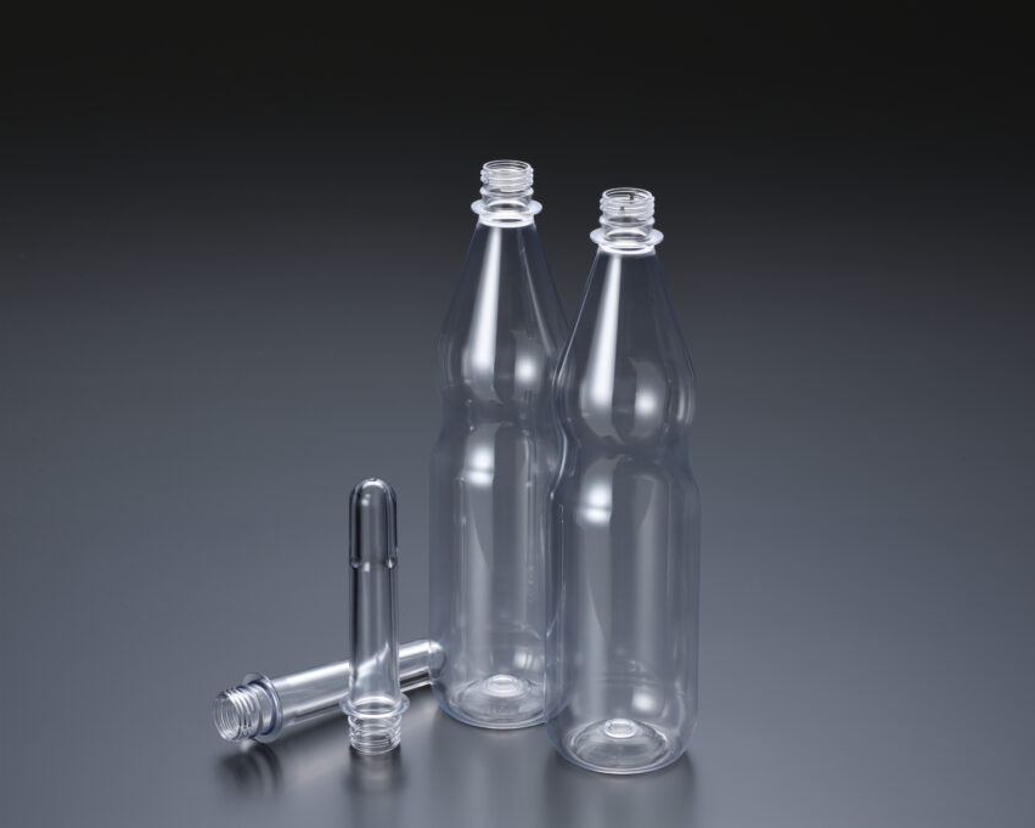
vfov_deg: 16.0
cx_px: 489
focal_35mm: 96
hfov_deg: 20.0
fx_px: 2941
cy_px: 414
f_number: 13
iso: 100
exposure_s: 1/80
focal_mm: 85
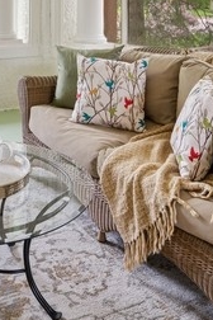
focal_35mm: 50
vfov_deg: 35.1
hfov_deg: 26.3
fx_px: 444
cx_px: 29
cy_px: -14
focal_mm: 14
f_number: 9.5
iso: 400
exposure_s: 1/8
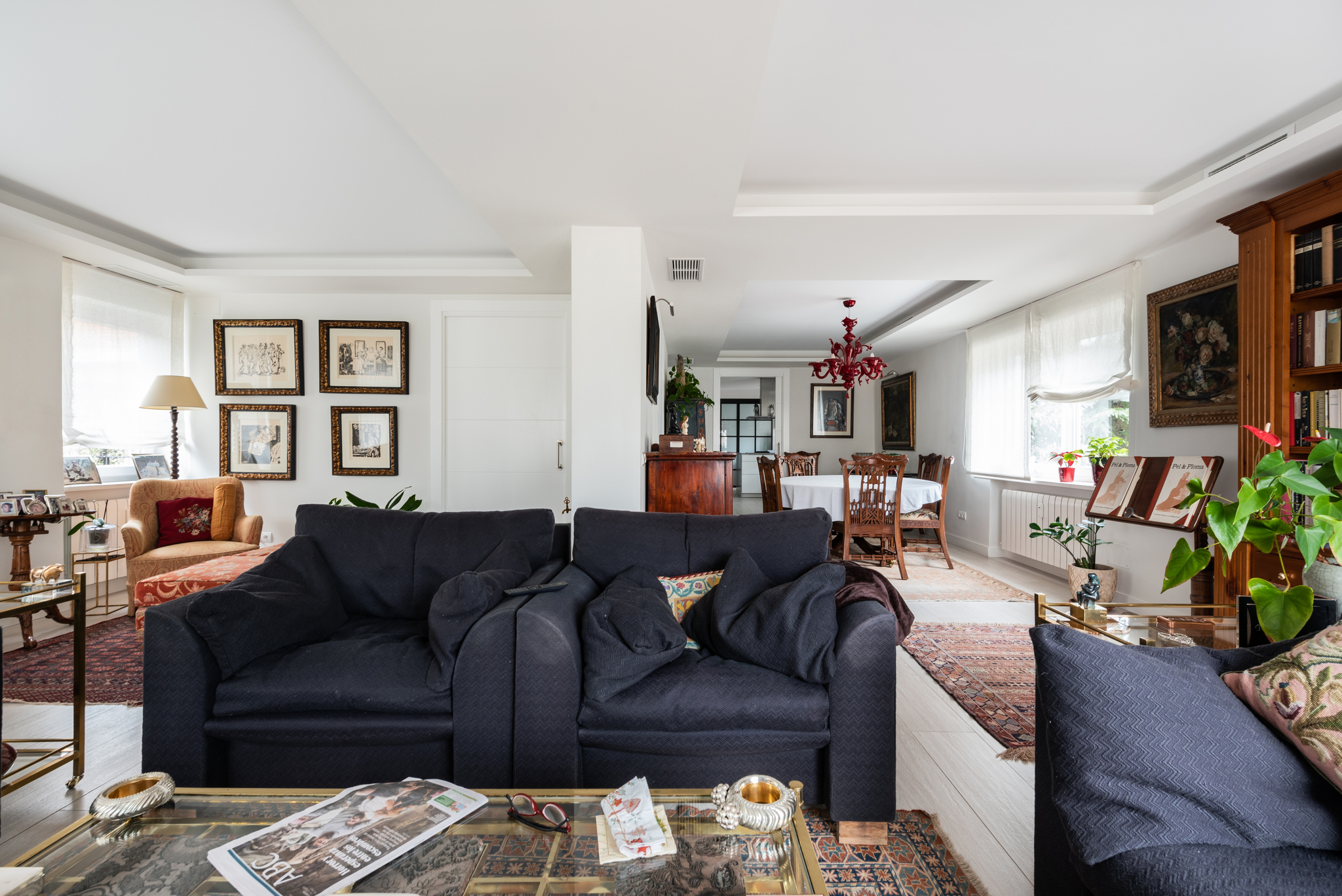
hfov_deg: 96.7
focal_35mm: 16
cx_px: 671
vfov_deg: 73.8
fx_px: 597
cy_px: 448
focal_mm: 16
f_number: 9
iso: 125
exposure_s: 1/2
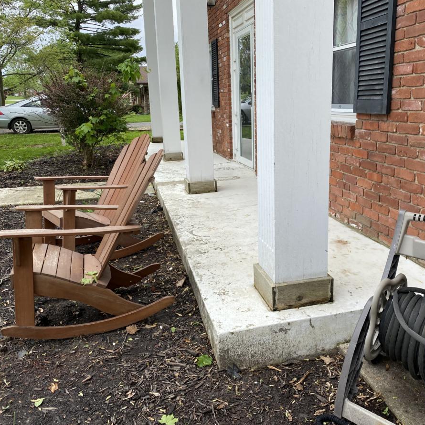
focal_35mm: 31
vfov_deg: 52.5
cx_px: 252
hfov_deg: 52.2
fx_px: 431
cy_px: 213
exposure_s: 1/1073
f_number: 1.8
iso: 32
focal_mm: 4.25
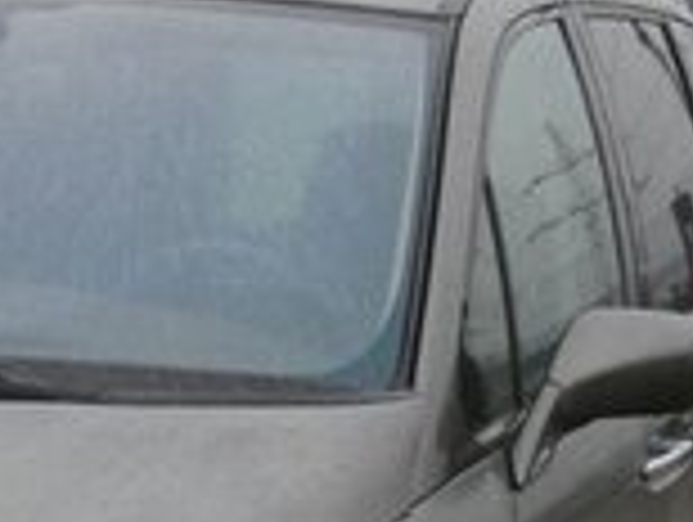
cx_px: -126
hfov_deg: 12.2
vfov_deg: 9.3
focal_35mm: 158
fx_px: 3168
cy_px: 567
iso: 500
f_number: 5.6
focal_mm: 9
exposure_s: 1/80
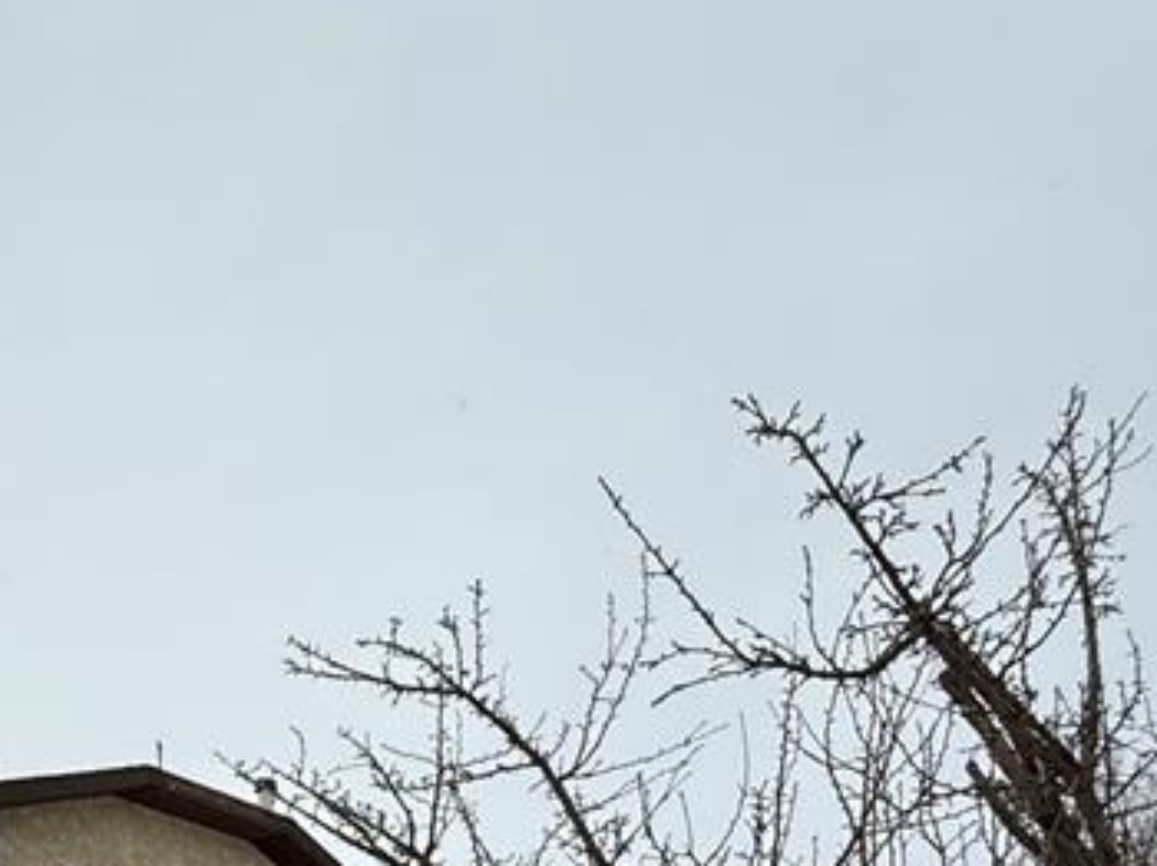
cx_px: -10
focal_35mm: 41
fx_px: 1369
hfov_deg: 40.0
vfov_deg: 29.1
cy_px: 1101
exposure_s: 1/1235
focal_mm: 2.22
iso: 50
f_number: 2.2
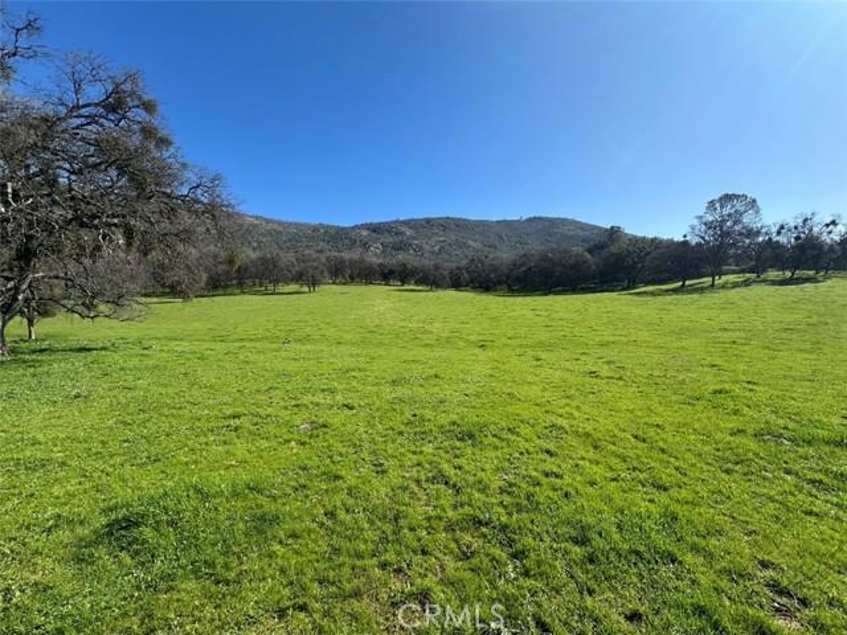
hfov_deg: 102.1
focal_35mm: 14
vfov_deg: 85.7
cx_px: 424
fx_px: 343
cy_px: 318
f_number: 2.2
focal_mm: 2.22
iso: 50
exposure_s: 1/1531
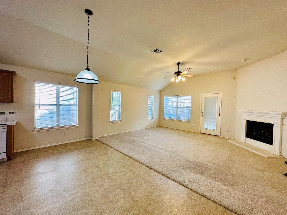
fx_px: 116
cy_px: 108
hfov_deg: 102.1
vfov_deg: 85.7
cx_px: 144
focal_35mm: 14
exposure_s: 1/120
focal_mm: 2.22
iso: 100
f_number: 2.2
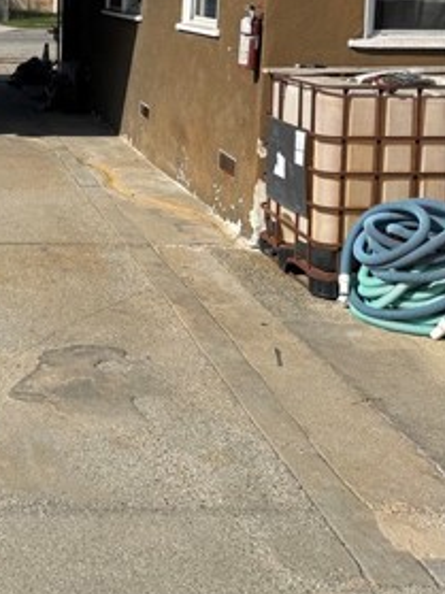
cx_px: -62
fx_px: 943
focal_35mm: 55
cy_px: 102
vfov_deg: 33.7
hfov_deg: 24.5
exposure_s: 1/5714
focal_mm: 6.76
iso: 80
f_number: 1.78
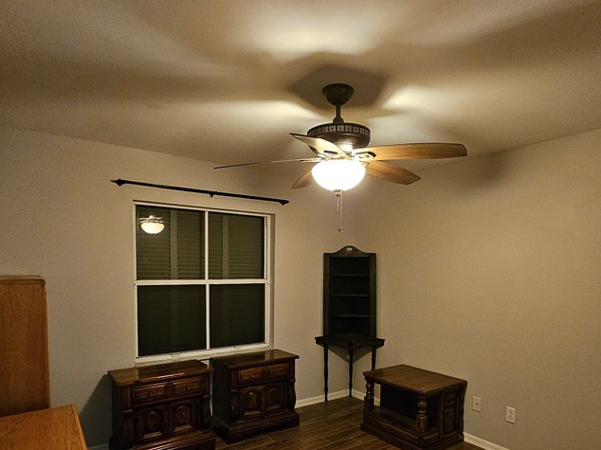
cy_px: 286
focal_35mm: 21
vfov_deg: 62.4
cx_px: 316
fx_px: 364
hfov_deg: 79.0
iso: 800
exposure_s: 1/24
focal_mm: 2.2
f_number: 2.2
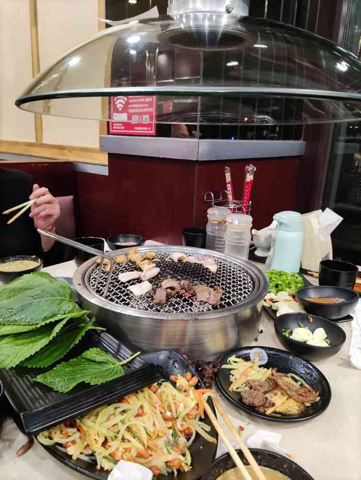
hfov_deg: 54.9
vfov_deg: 69.4
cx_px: 180
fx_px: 348
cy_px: 240
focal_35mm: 25
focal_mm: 4.71
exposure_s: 1/50
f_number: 1.79
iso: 550
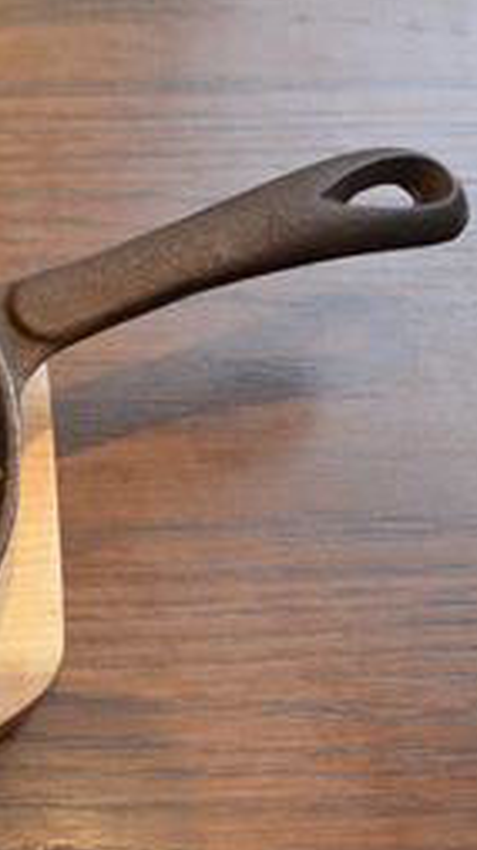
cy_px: 422
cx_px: -242
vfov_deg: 33.8
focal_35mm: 62
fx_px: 1396
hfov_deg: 17.4
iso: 3200
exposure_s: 1/1000
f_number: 3.5
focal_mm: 20
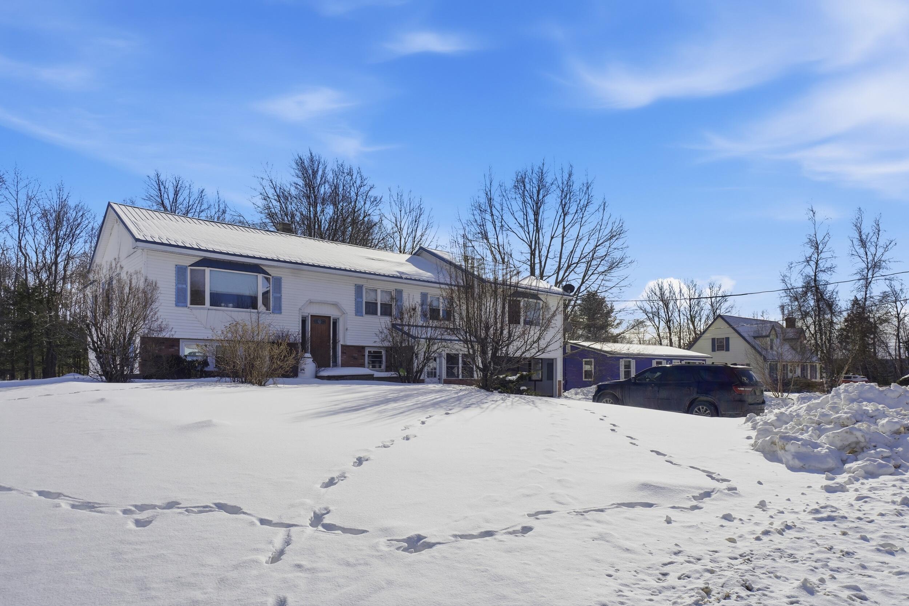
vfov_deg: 59.5
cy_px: 303
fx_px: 530
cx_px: 454
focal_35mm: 21
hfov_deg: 81.2
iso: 100
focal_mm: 14
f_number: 11
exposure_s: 1/4000
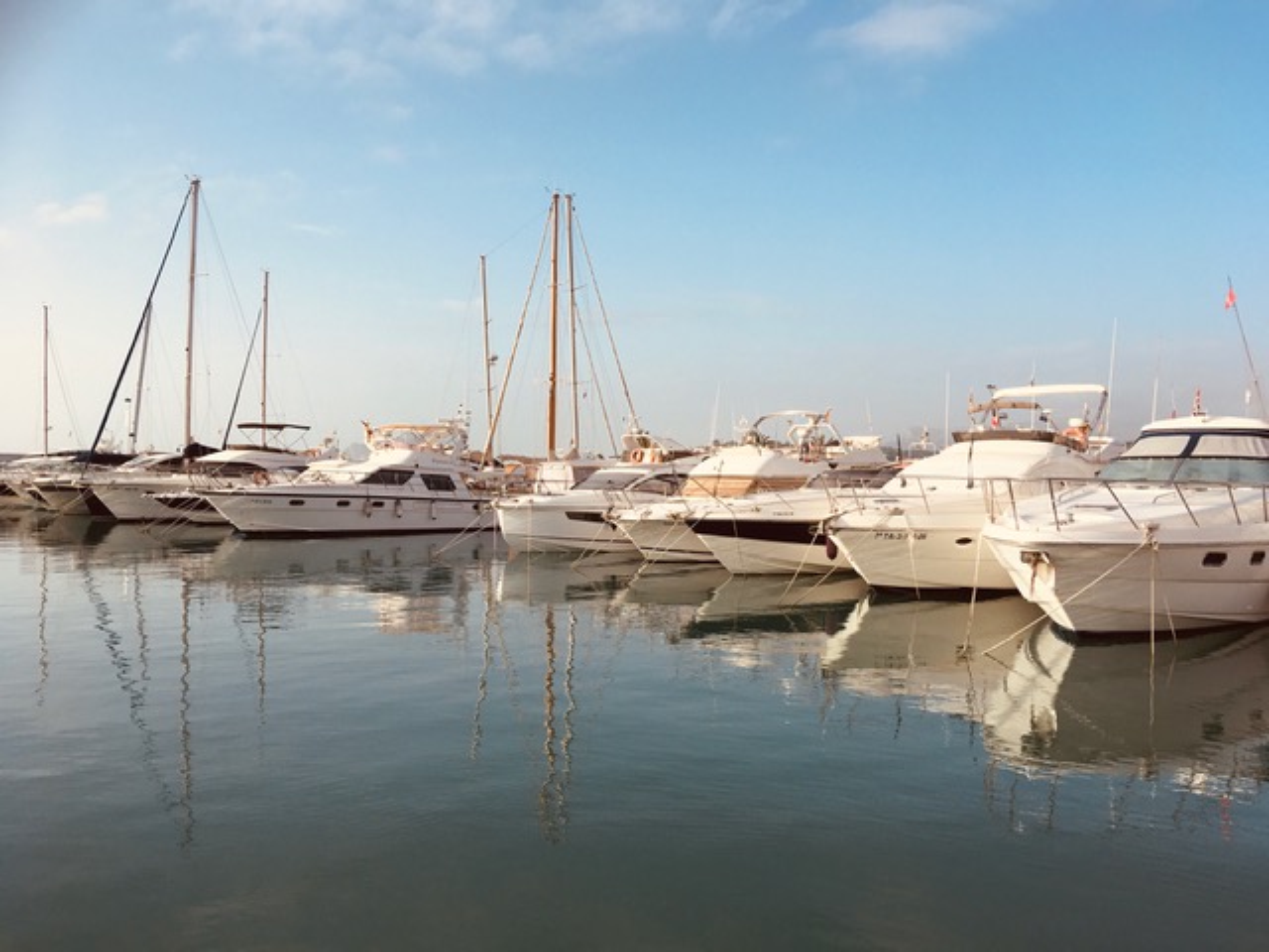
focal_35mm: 29
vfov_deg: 48.2
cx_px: 634
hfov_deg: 61.7
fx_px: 1063
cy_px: 476
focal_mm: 4.15
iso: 25
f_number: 2.2
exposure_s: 1/1451
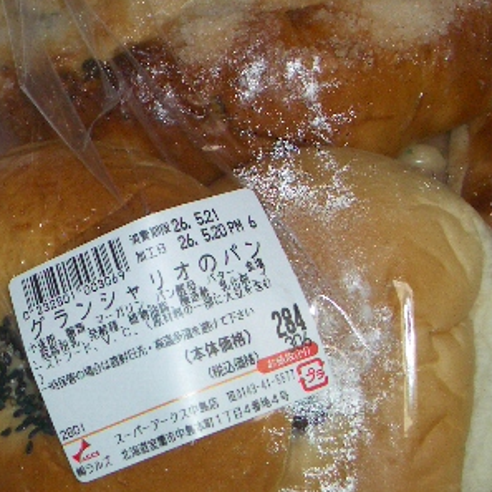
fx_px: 1897
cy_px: 204
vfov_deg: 14.8
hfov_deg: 14.8
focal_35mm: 118
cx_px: 202
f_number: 3.5
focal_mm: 10.2
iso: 100
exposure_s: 1/60
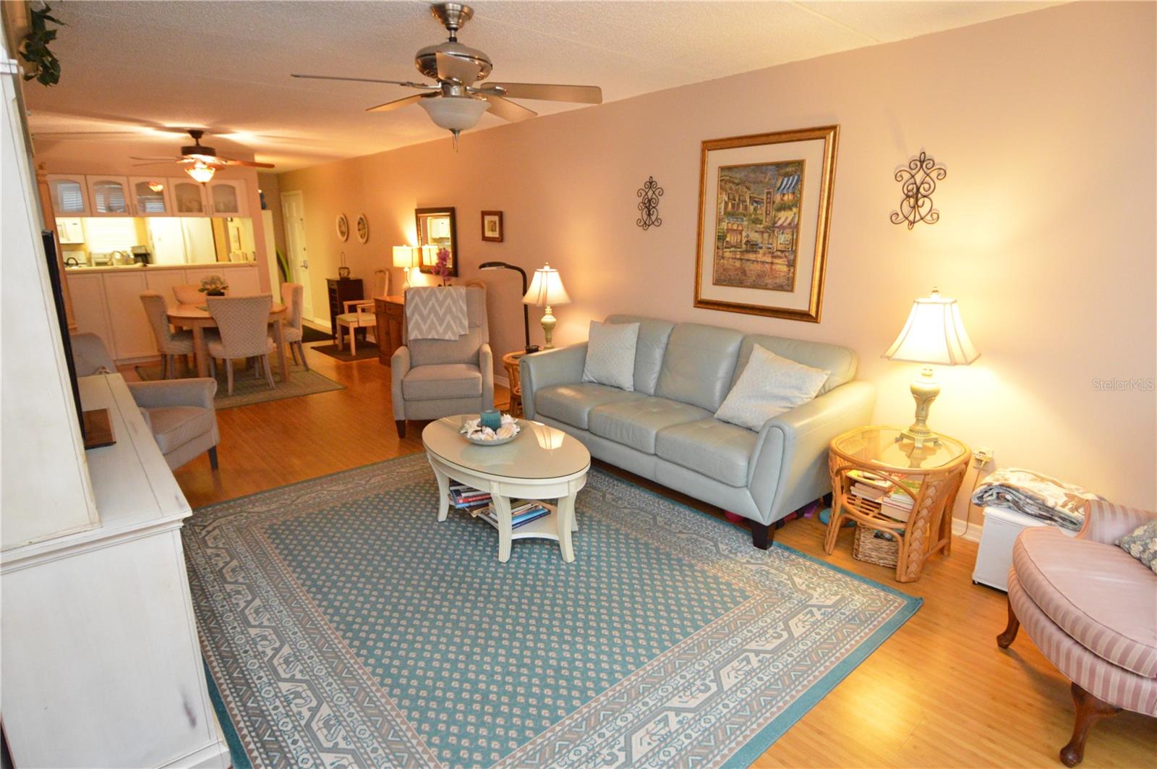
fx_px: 578
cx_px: 578
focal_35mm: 18
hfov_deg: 90.1
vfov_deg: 67.3
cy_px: 384
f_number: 4
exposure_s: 1/60
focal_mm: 12
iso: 2500
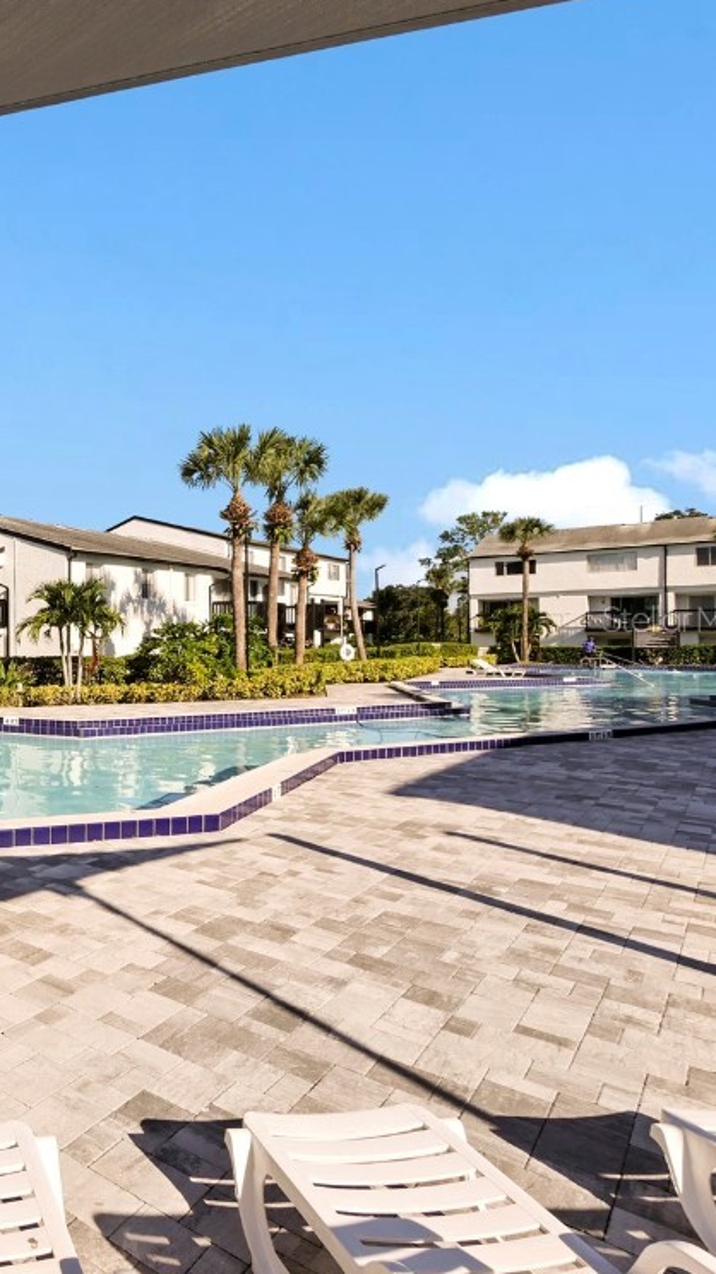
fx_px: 709
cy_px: 618
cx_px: -113
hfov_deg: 40.4
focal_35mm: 21
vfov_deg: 83.8
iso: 200
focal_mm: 7
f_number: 9
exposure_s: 1/500
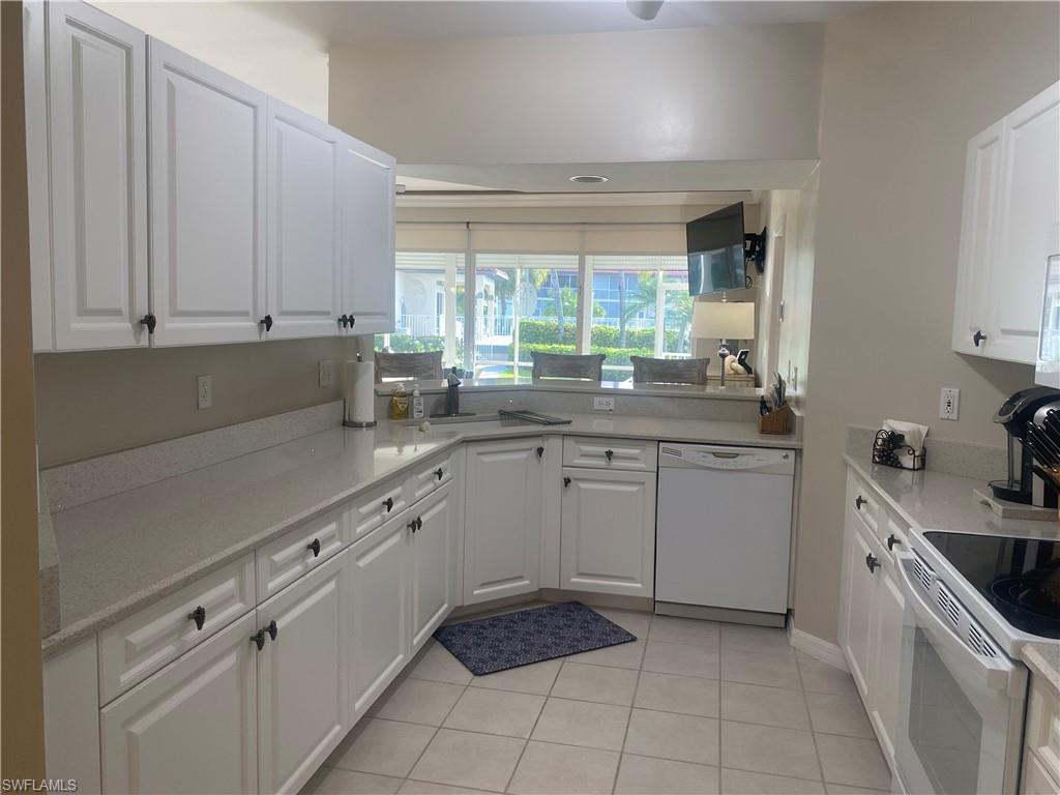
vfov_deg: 53.1
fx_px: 796
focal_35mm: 26
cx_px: 530
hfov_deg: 67.3
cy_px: 398
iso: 100
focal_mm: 4.25
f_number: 1.8
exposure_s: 1/120
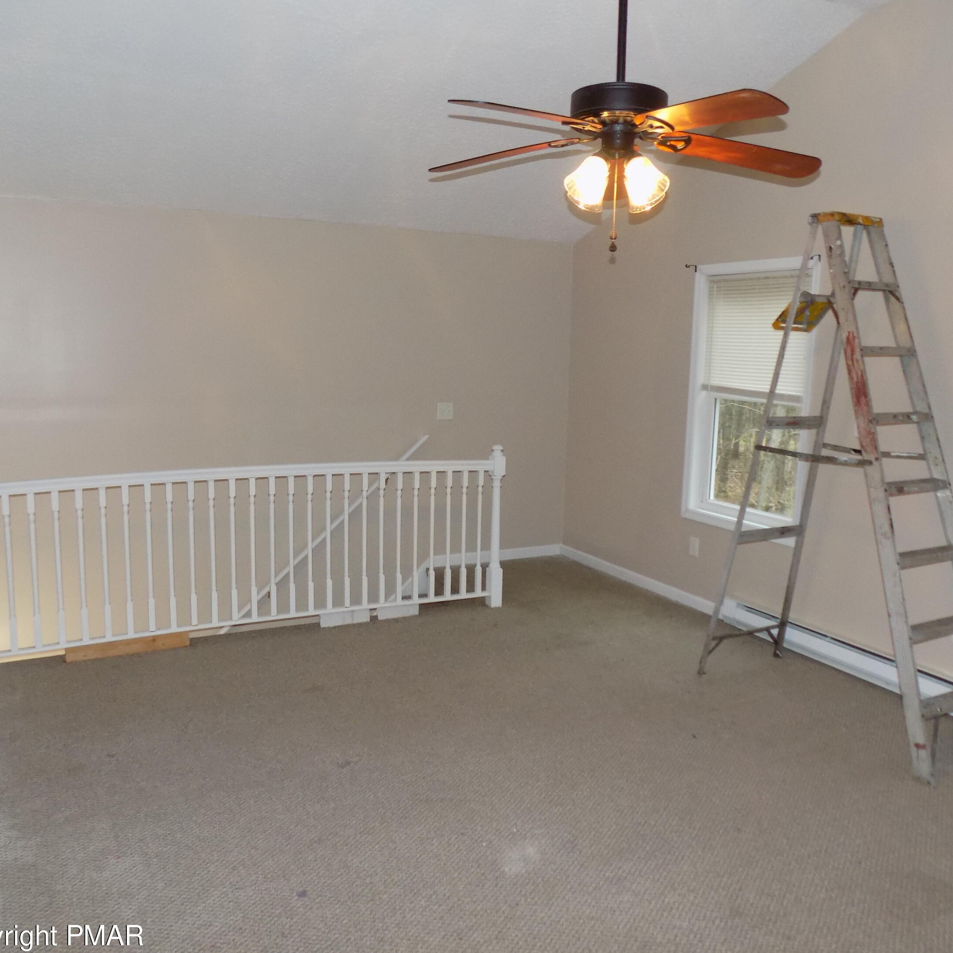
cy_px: 488
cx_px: 505
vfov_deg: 57.3
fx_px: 872
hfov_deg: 57.3
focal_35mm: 28
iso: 280
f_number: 3.1
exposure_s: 1/30
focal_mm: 4
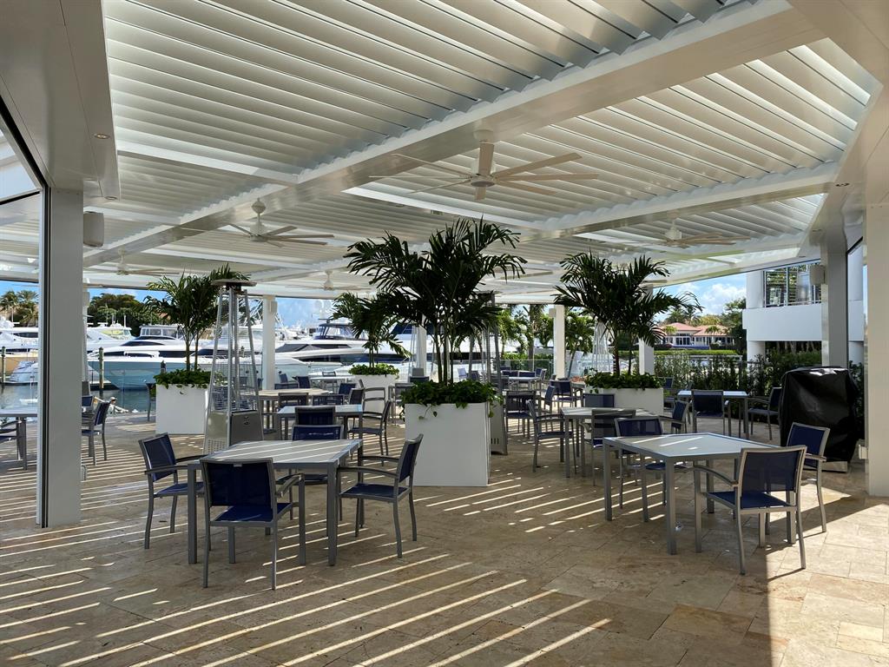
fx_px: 668
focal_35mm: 26
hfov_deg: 67.3
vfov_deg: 53.1
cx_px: 444
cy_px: 334
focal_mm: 4.25
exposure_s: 1/1585
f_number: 1.8
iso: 32
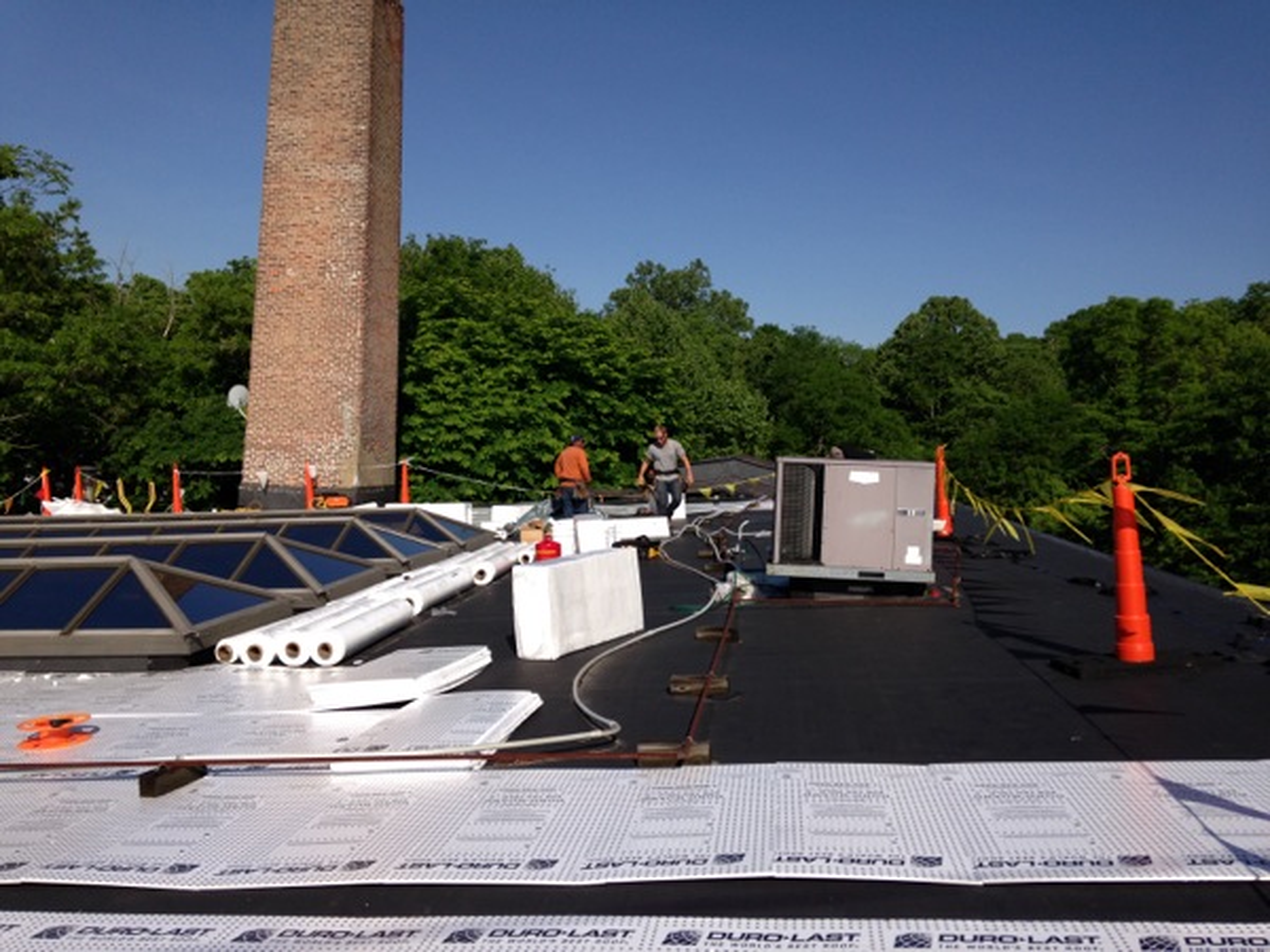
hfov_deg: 55.4
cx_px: 635
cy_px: 476
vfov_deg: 42.9
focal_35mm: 33
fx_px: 1211
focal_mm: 4.12
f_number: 2.4
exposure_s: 1/2358
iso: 50
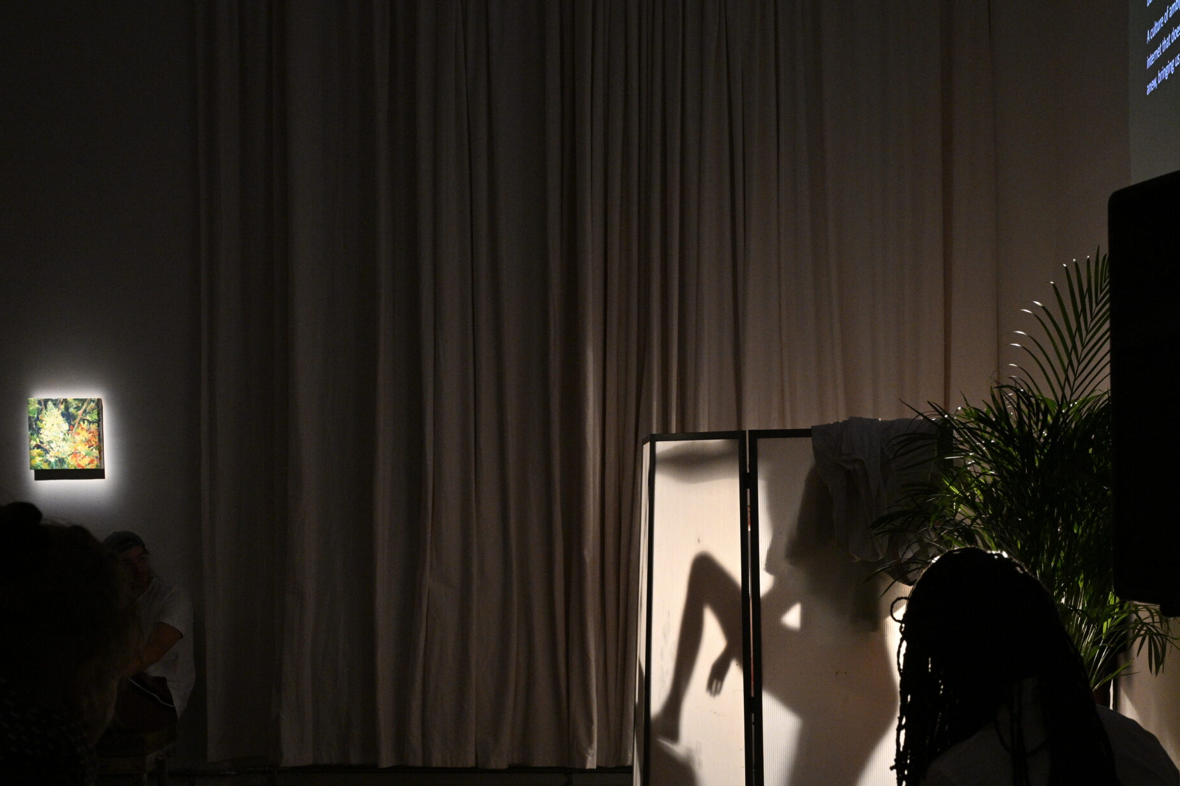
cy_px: 517
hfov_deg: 41.8
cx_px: 753
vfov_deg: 28.6
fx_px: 1530
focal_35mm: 47
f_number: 7.1
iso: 2500
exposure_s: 1/200
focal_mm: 33.5
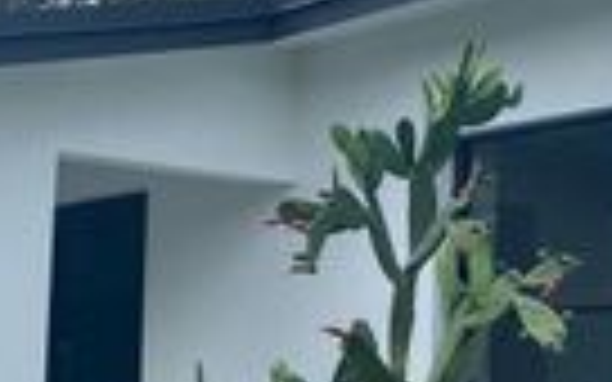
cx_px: -4
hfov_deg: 19.9
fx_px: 1685
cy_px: 398
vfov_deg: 12.8
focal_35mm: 101
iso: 32
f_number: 1.8
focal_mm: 4.25
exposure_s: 1/1585
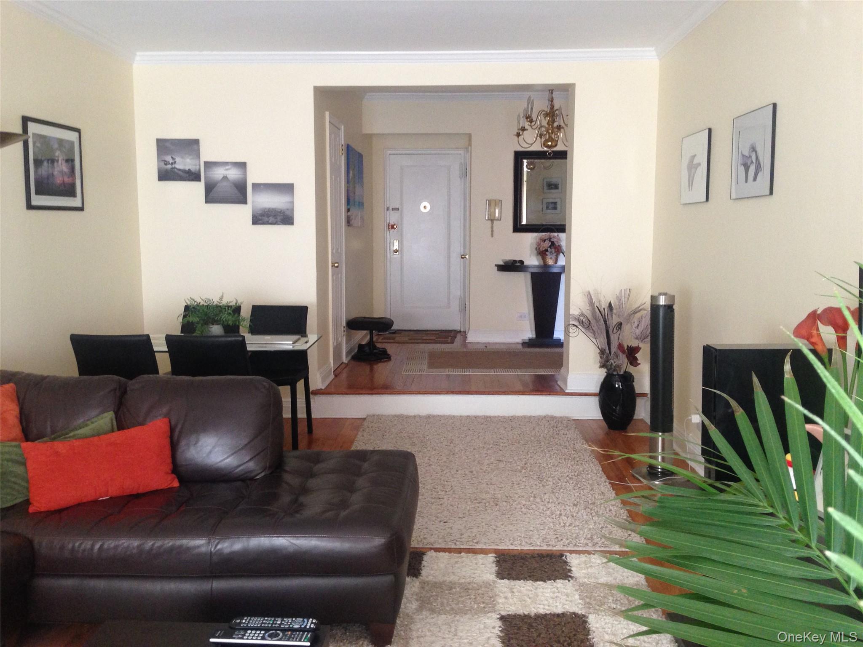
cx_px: 432
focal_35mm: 33
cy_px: 324
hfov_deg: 55.4
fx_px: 823
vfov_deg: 42.9
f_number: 2.4
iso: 200
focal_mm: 4.12
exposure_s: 1/20
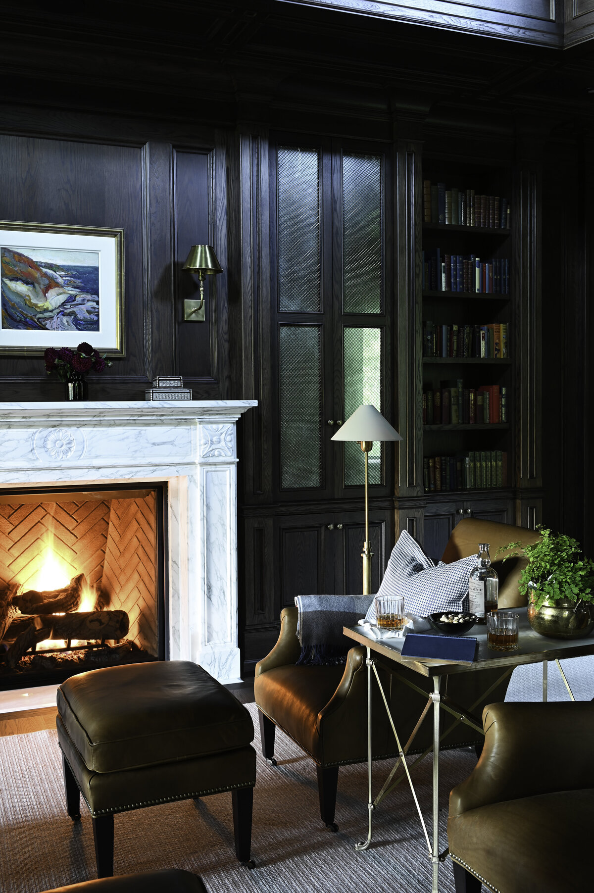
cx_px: 297
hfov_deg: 36.8
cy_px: 446
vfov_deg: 53.2
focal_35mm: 36
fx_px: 892
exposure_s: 20
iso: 160
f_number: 10
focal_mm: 36
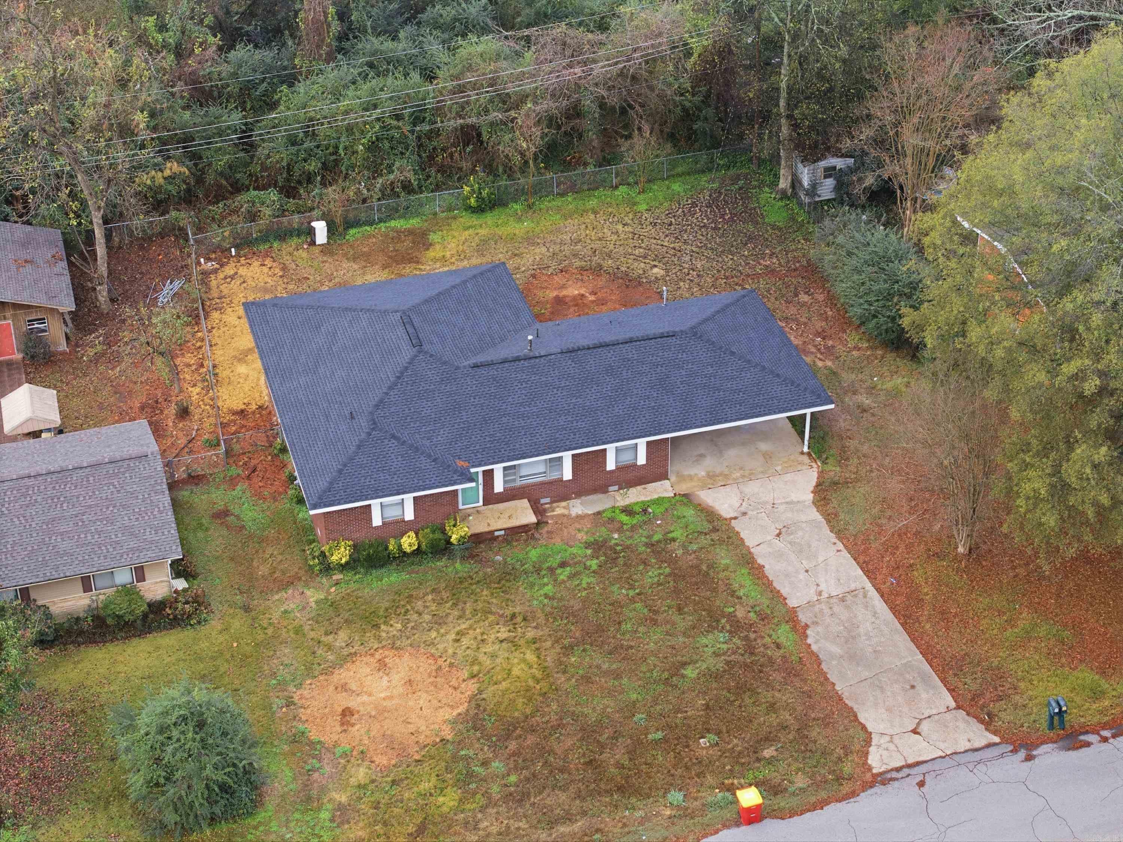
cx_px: 562
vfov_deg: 21.0
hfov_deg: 27.8
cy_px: 421
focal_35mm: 70
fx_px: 2271
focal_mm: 19.4
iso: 100
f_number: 2.8
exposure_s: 1/60
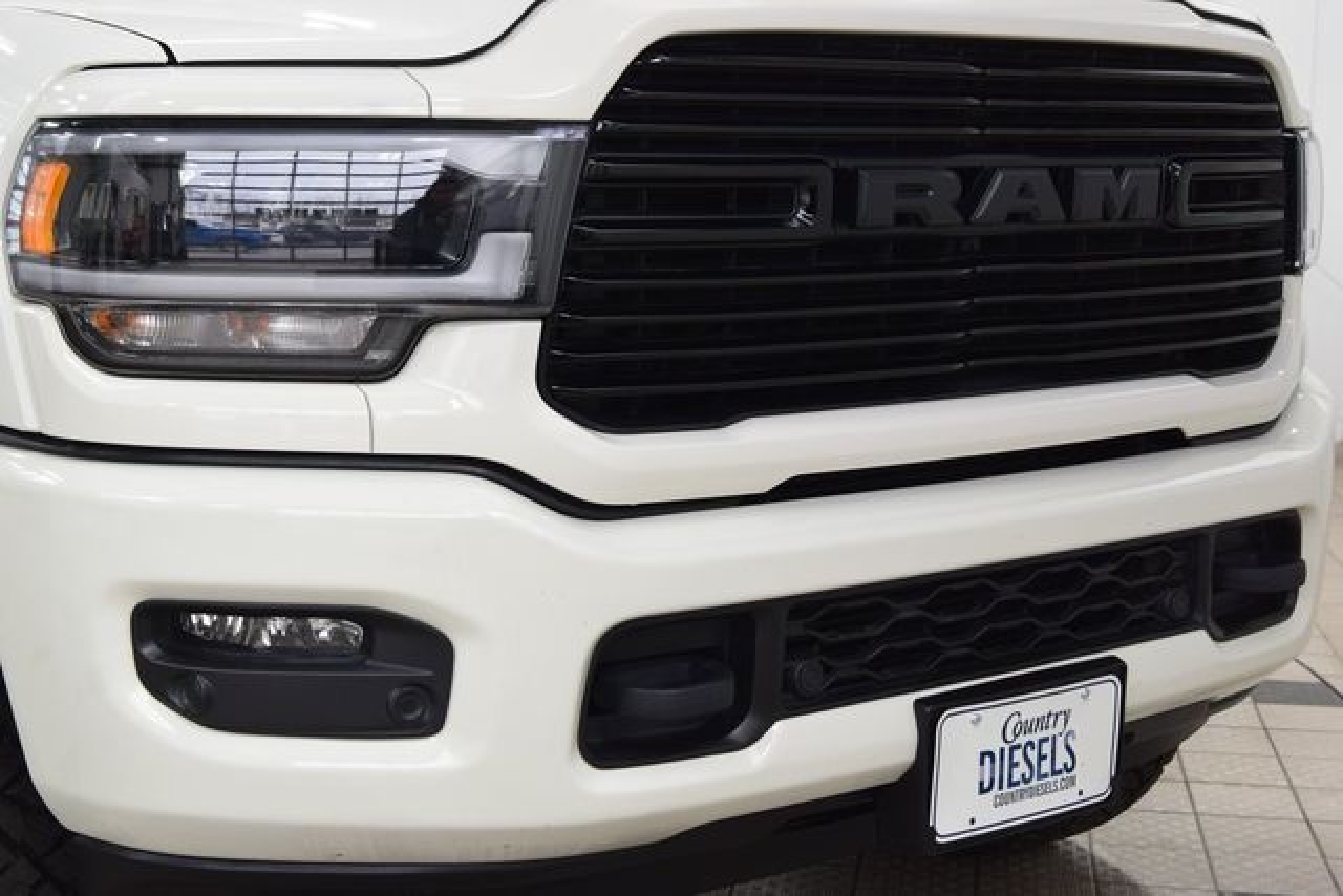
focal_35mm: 54
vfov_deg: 25.1
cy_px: 448
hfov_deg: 36.9
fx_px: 2015
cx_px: 672
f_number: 6.3
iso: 450
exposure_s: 1/15
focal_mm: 36
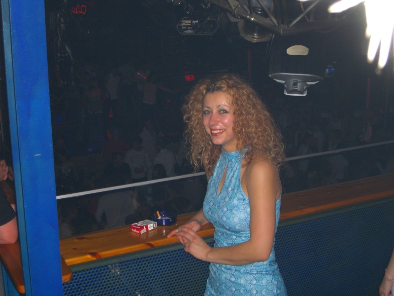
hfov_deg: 33.8
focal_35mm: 57
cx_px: 197
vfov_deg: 25.7
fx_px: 649
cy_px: 148
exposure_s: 1/60
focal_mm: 11.8
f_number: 3.6
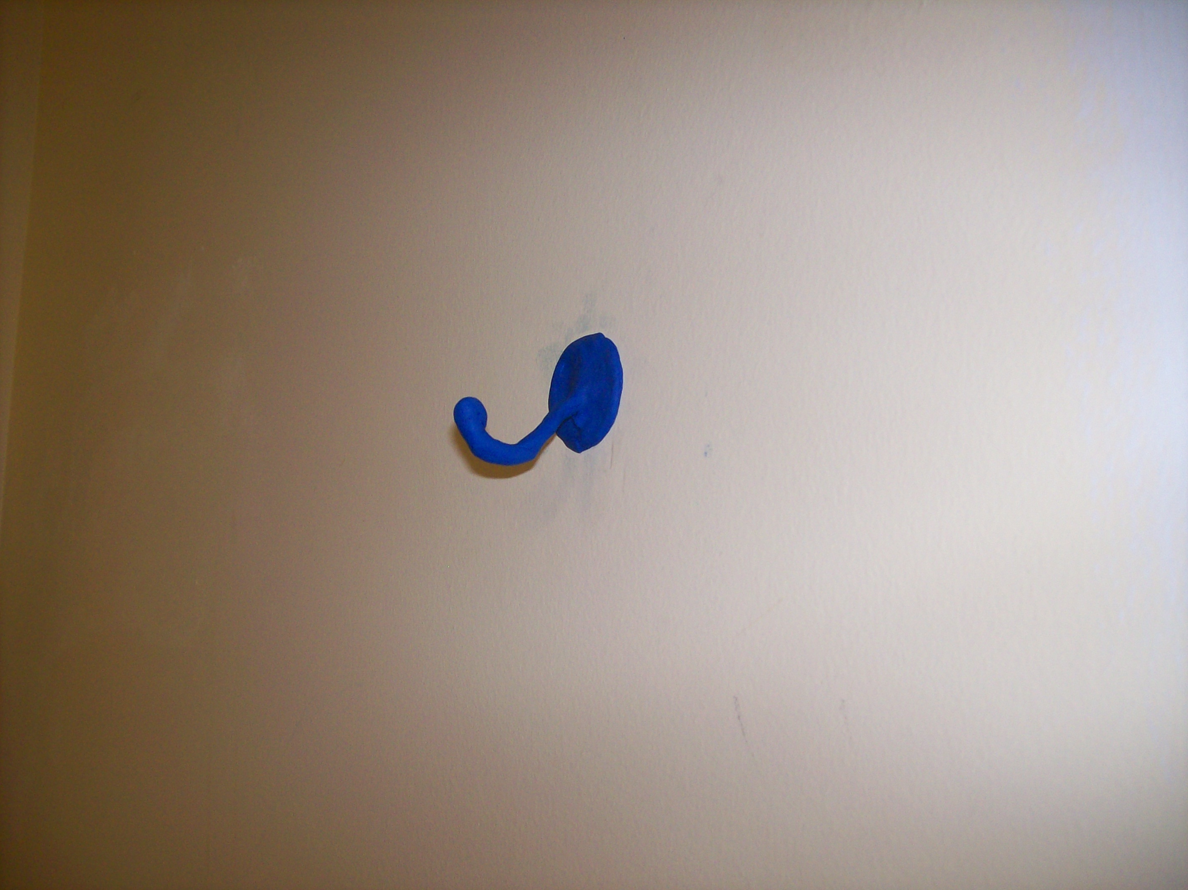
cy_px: 445
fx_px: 1235
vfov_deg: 39.6
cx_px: 594
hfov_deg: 51.4
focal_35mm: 36
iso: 80
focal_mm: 6
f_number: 2.7
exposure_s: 1/64
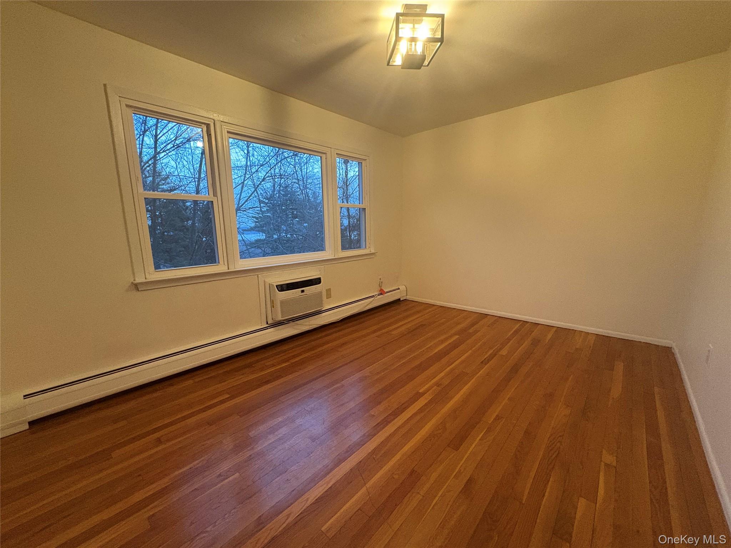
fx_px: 296
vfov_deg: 85.7
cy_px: 274
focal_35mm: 14
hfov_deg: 102.1
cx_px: 366
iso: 500
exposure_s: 1/60
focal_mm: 2.22
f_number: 2.2
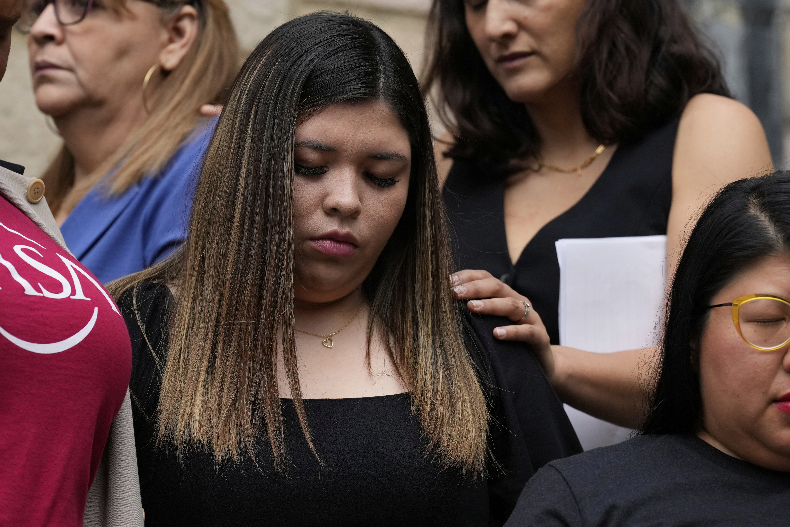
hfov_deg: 6.9
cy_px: 264
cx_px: 395
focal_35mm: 300
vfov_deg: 4.6
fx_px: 6583
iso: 800
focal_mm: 200
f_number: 4.5
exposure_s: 1/2000
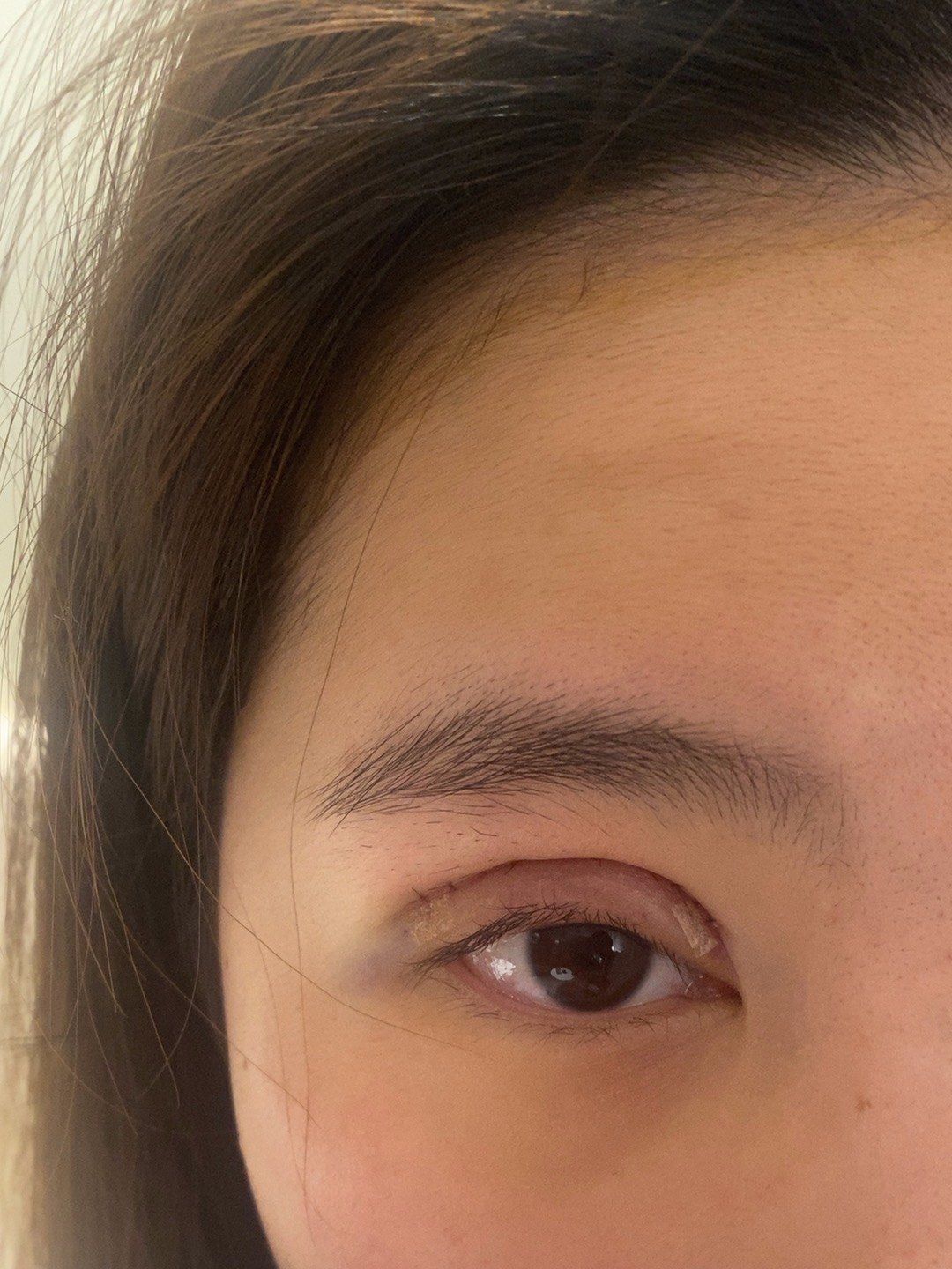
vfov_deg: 65.3
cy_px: 634
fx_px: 990
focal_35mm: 27
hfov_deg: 51.4
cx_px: 476
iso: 250
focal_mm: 4.25
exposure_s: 1/50
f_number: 1.8
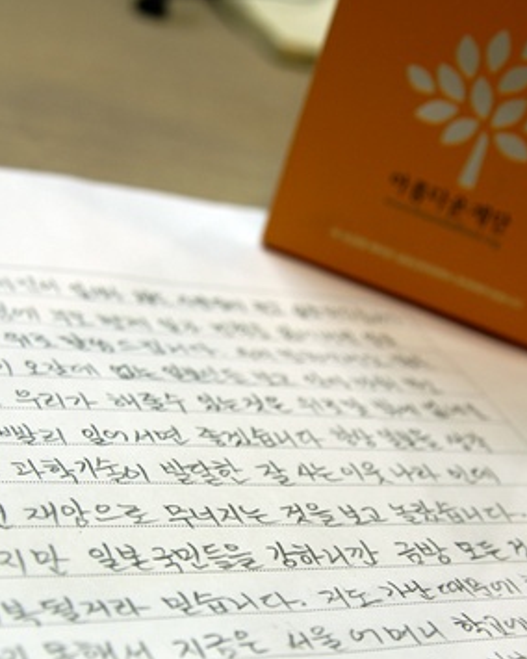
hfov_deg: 25.0
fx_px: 1189
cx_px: 262
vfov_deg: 30.8
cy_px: 433
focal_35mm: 61
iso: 100
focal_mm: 28
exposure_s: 1/45
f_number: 4
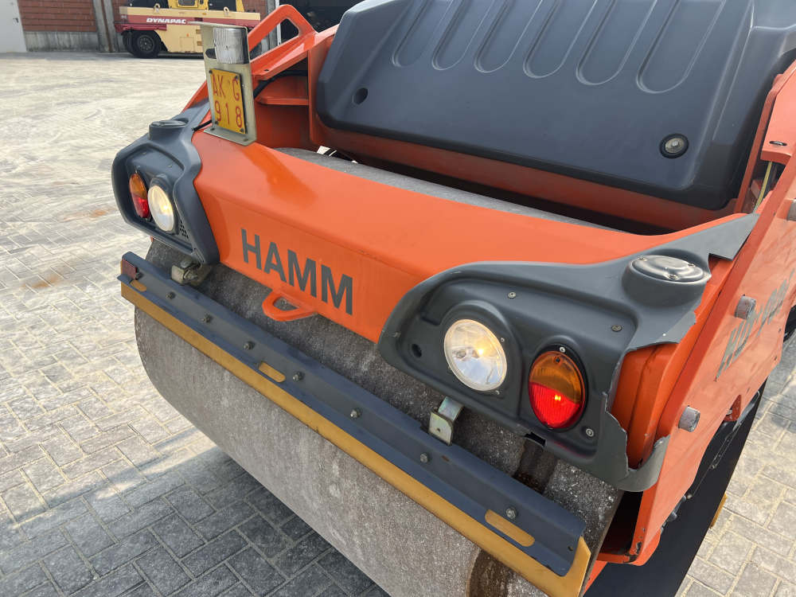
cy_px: 298
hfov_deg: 67.3
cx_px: 398
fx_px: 598
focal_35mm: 26
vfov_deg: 53.1
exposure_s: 1/2299
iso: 50
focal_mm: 5.7
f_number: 1.5
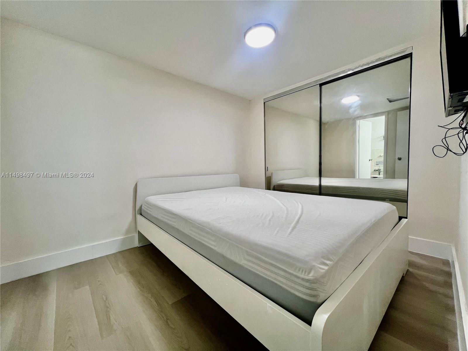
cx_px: 234
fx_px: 176
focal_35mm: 13
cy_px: 176
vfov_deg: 89.9
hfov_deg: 106.2
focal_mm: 1.57
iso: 80
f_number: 1.8
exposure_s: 1/63
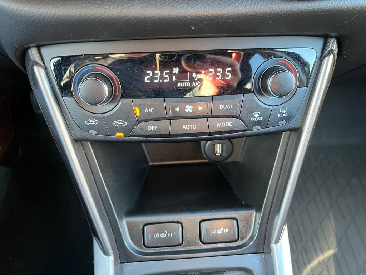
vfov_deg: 53.1
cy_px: 138
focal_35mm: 26
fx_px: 275
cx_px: 183
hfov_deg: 67.3
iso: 400
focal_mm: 5.1
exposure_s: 1/60
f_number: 1.6
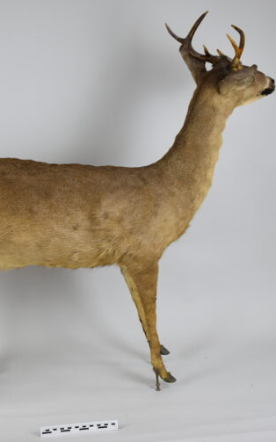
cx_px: 64
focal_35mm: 56
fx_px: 675
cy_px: 219
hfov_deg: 22.9
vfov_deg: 36.3
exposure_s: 1/80
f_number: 4.5
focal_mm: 24
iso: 400
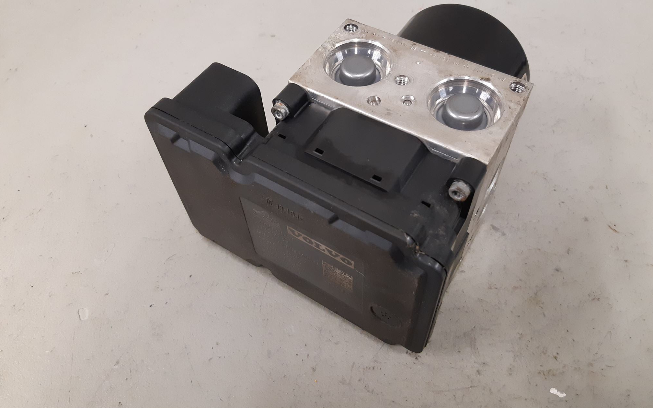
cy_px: 179
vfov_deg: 44.5
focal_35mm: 28
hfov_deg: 66.5
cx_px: 330
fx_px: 498
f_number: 1.7
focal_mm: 3.93
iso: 200
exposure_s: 1/50
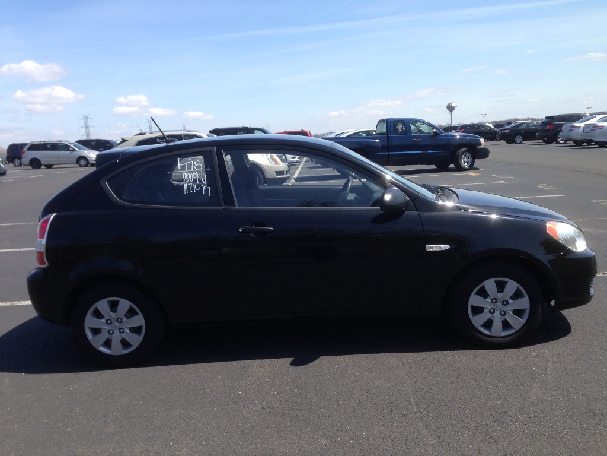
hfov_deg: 55.4
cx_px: 304
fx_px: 579
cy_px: 228
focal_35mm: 33
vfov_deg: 42.9
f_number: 2.4
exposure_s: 1/1106
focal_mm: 4.12
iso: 50
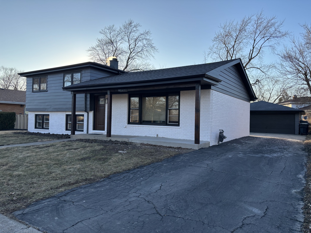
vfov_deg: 53.1
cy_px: 116
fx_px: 234
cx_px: 156
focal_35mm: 26
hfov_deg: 67.3
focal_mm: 5.96
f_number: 1.6
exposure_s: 1/1205
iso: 50
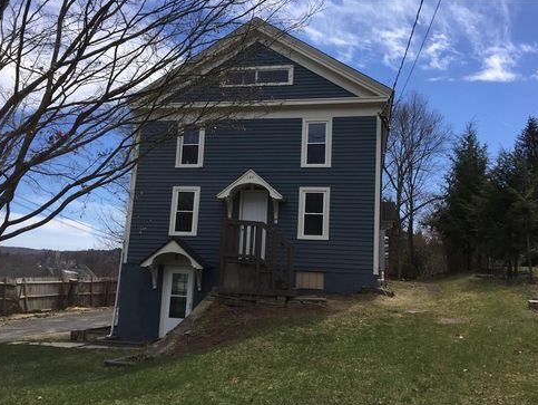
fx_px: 467
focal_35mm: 30
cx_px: 266
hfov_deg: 59.9
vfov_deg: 46.8
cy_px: 206
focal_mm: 4.15
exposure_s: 1/1721
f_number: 2.2
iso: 32
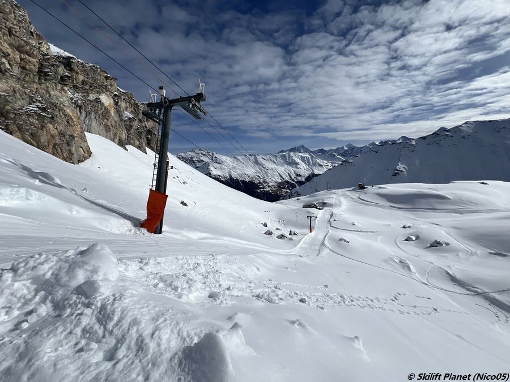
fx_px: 192
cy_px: 191
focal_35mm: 13
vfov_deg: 89.9
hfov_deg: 106.2
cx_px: 255
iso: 25
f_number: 1.8
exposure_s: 1/8547
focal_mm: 1.57
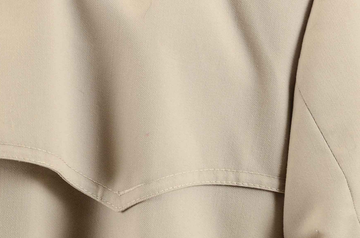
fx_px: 4425
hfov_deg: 4.6
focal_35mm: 443
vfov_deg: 3.1
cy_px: 36
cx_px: -71
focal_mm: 105
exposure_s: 1/80
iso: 160
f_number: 8
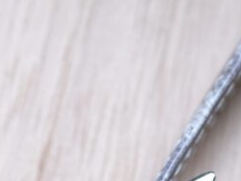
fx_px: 2348
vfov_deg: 4.3
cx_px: 15
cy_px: 390
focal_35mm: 337
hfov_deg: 5.9
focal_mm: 60
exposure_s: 1/100
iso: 500
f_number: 5
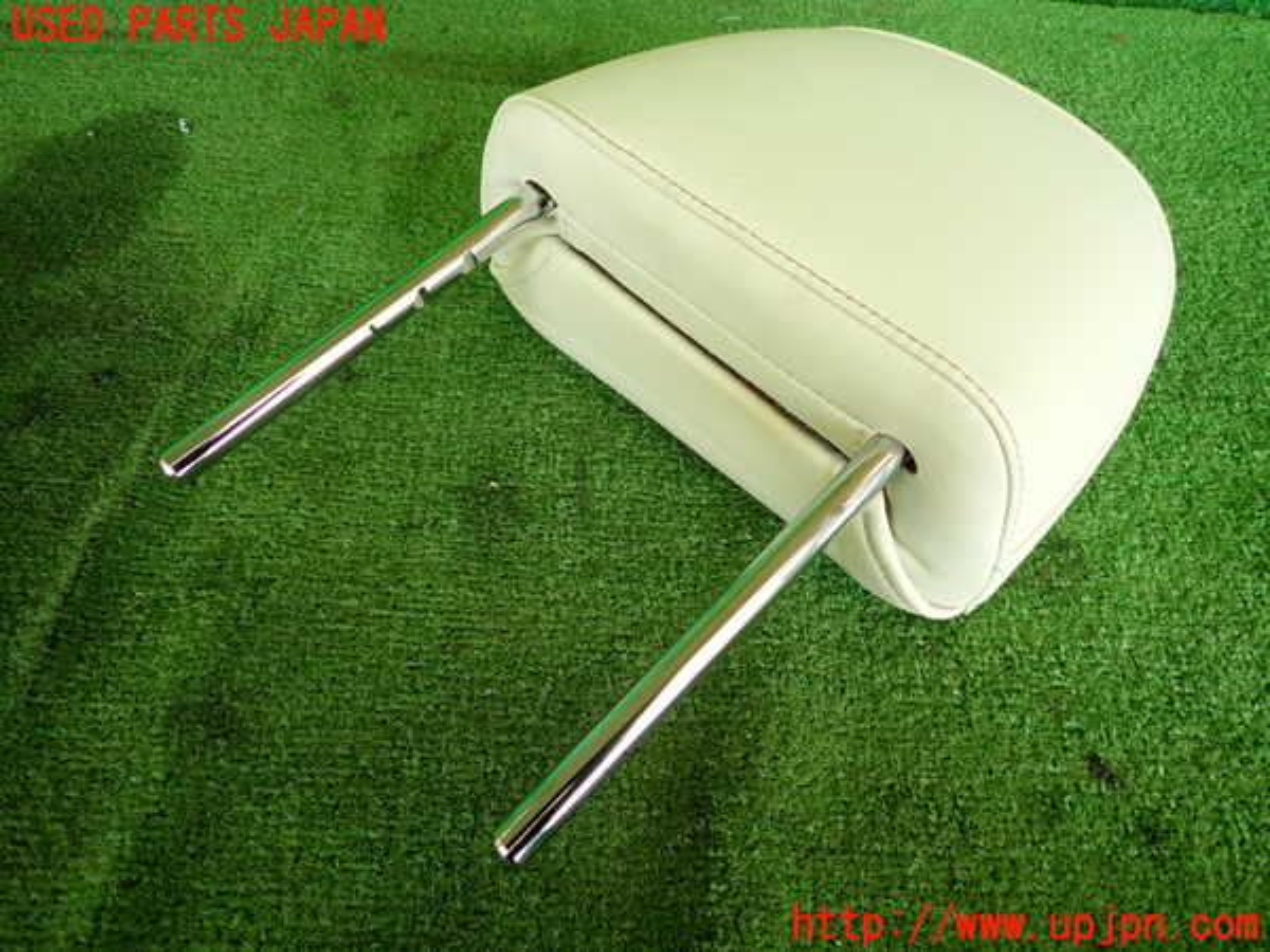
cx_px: 635
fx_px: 917
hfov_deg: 69.4
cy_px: 476
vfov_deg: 54.9
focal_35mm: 25
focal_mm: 4.5
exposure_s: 1/125
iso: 160
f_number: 2
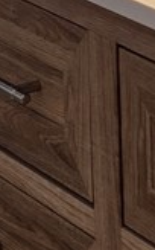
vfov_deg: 8.4
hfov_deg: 5.3
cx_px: 362
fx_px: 1614
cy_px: -259
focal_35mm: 238
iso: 80
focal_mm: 6.25
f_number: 1.7
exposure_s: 1/120
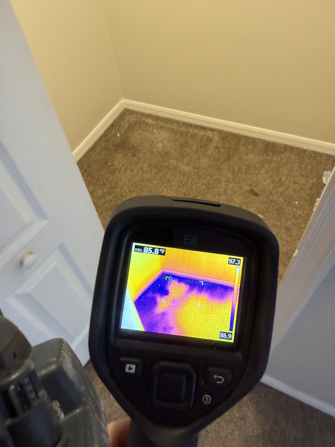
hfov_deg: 56.8
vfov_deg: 71.6
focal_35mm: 24
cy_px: 224
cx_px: 168
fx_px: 310
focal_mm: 2.22
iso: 200
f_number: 2.2
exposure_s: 1/61
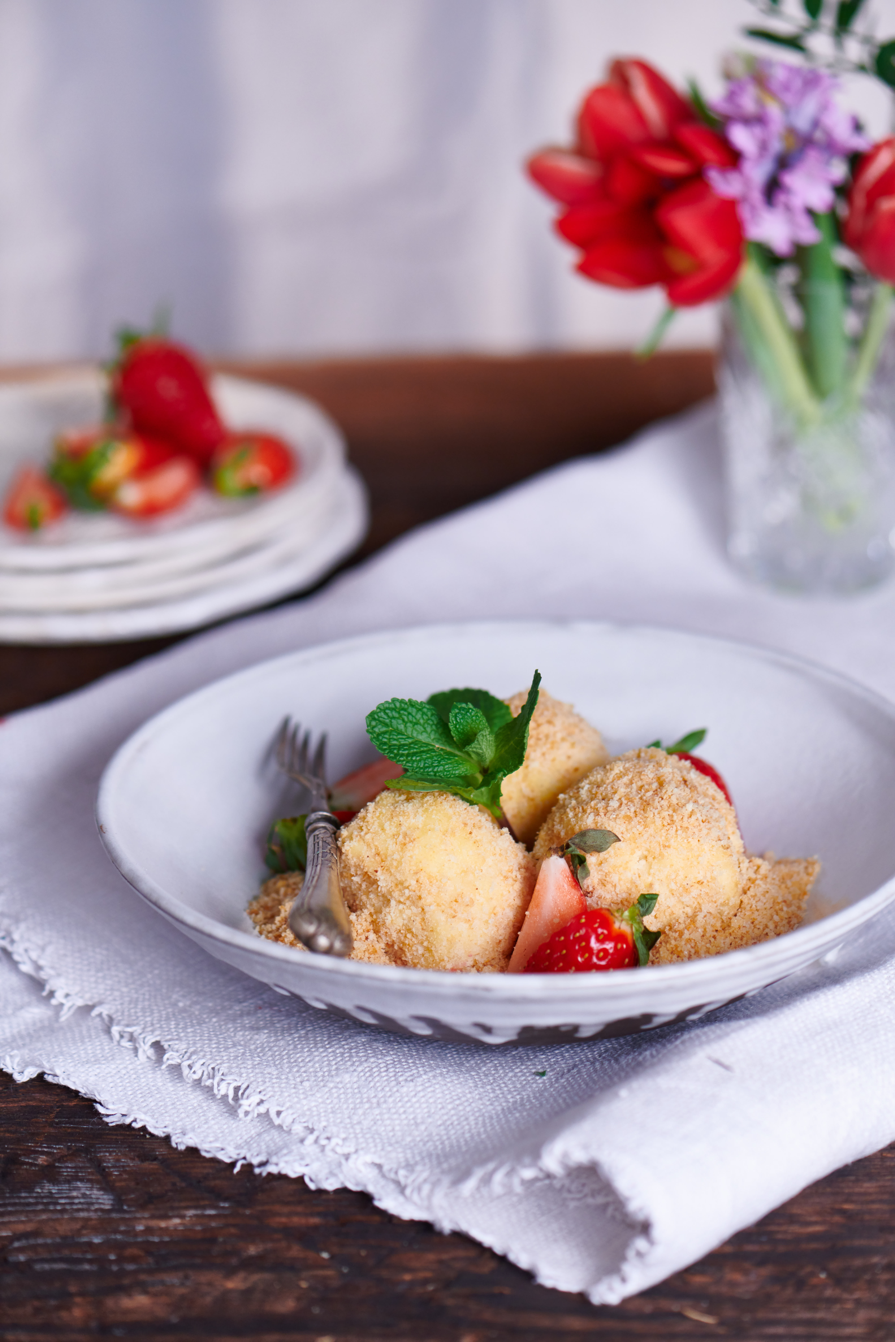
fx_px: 3915
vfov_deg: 19.5
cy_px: 671
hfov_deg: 13.0
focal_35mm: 105
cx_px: 448
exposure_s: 1/40
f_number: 4.5
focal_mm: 105
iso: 320
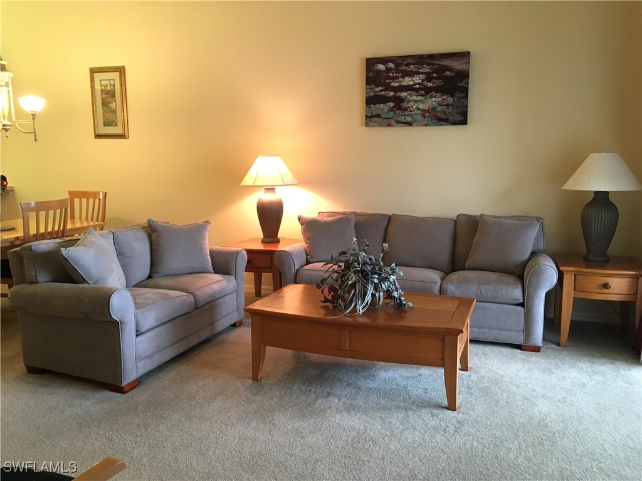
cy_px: 240
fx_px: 538
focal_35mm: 29
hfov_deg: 61.7
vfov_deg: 48.2
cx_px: 321
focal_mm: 4.15
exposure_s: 1/30
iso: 125
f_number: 2.2
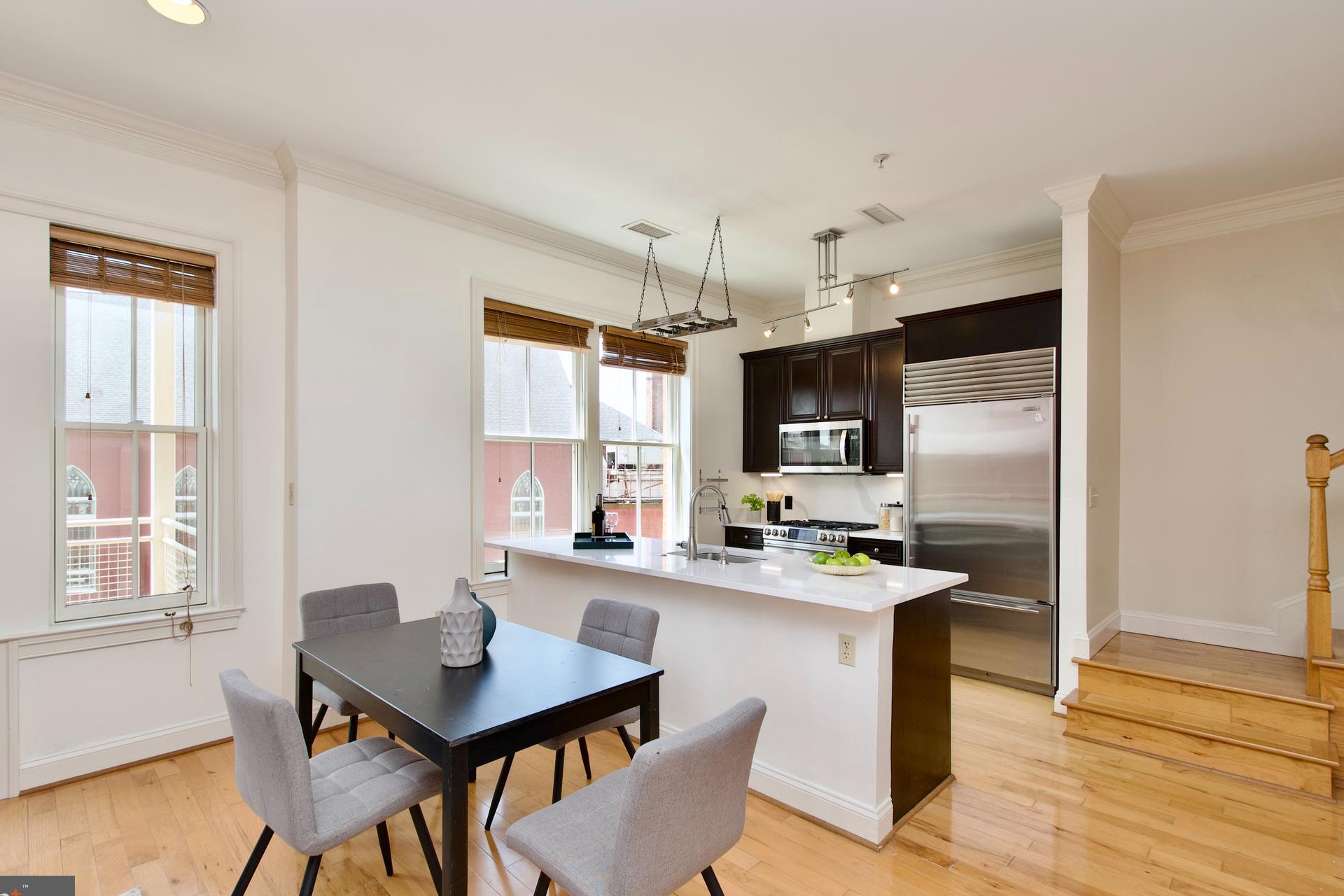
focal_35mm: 16
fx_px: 597
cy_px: 449
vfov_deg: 73.7
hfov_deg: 96.6
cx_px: 636
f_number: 7.1
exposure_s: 1/100
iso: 320
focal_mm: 10
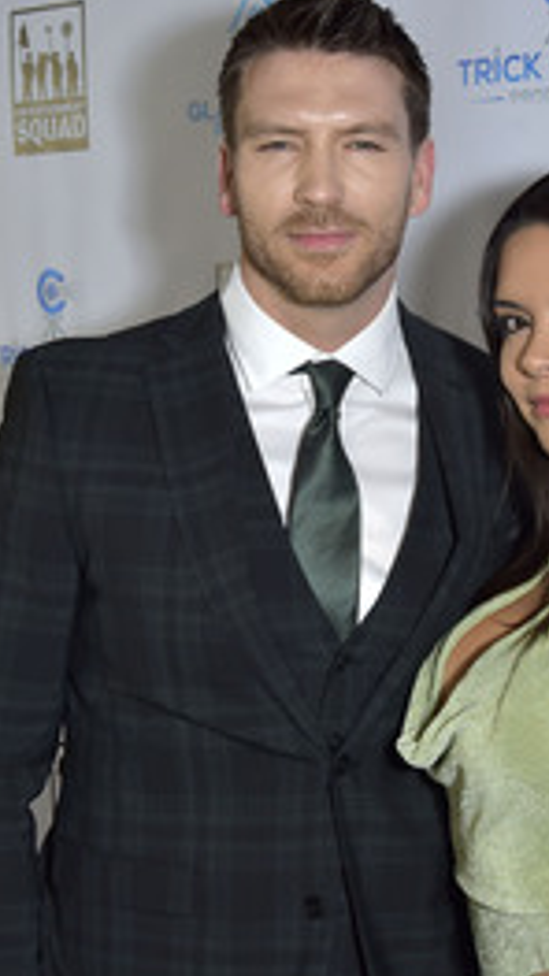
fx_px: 1759
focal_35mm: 68
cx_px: 438
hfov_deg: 17.6
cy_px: 512
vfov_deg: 31.0
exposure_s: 1/250
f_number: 6.3
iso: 1250
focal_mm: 38
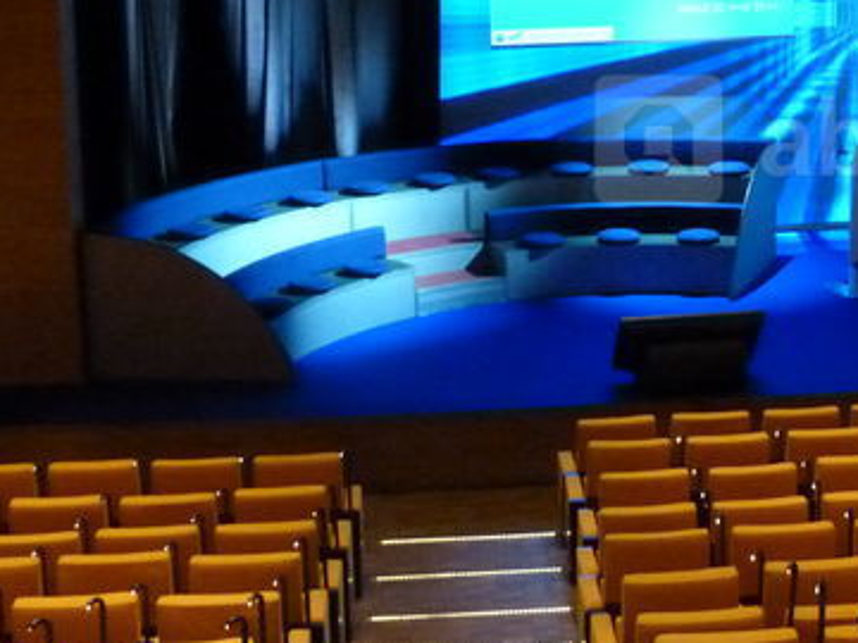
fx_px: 2206
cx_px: 866
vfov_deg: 16.5
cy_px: 141
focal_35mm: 89
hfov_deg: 21.2
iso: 800
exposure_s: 1/30
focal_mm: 7.6
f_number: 3.2
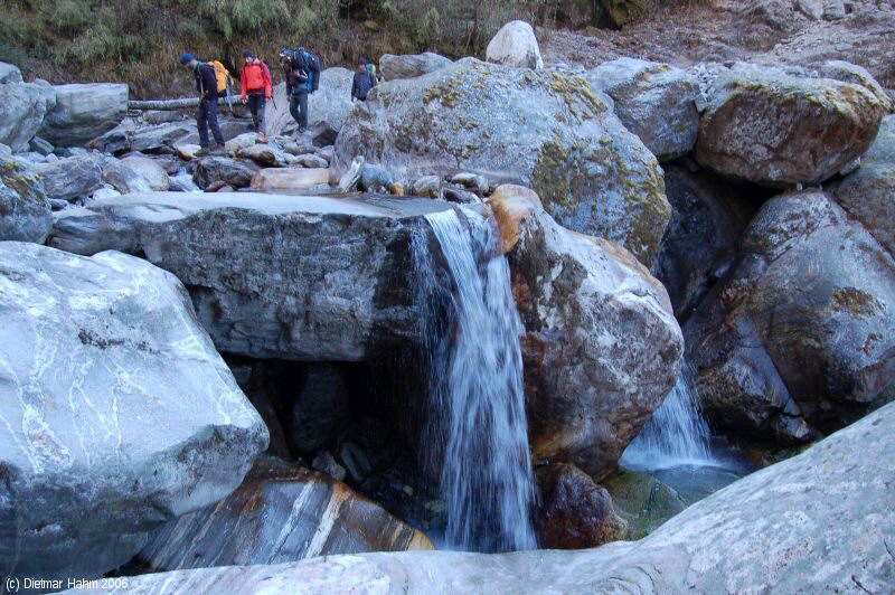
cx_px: 448
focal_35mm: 28
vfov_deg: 45.6
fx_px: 708
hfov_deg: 64.6
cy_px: 298
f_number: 7.1
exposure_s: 1/30
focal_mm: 19
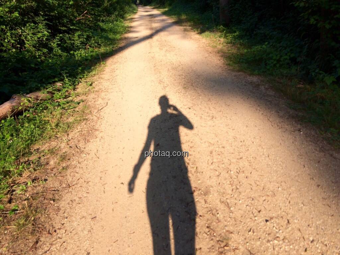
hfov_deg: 61.7
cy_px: 128
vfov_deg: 48.2
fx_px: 285
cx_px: 170
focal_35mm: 29
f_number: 2.2
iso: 32
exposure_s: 1/631
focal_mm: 4.15
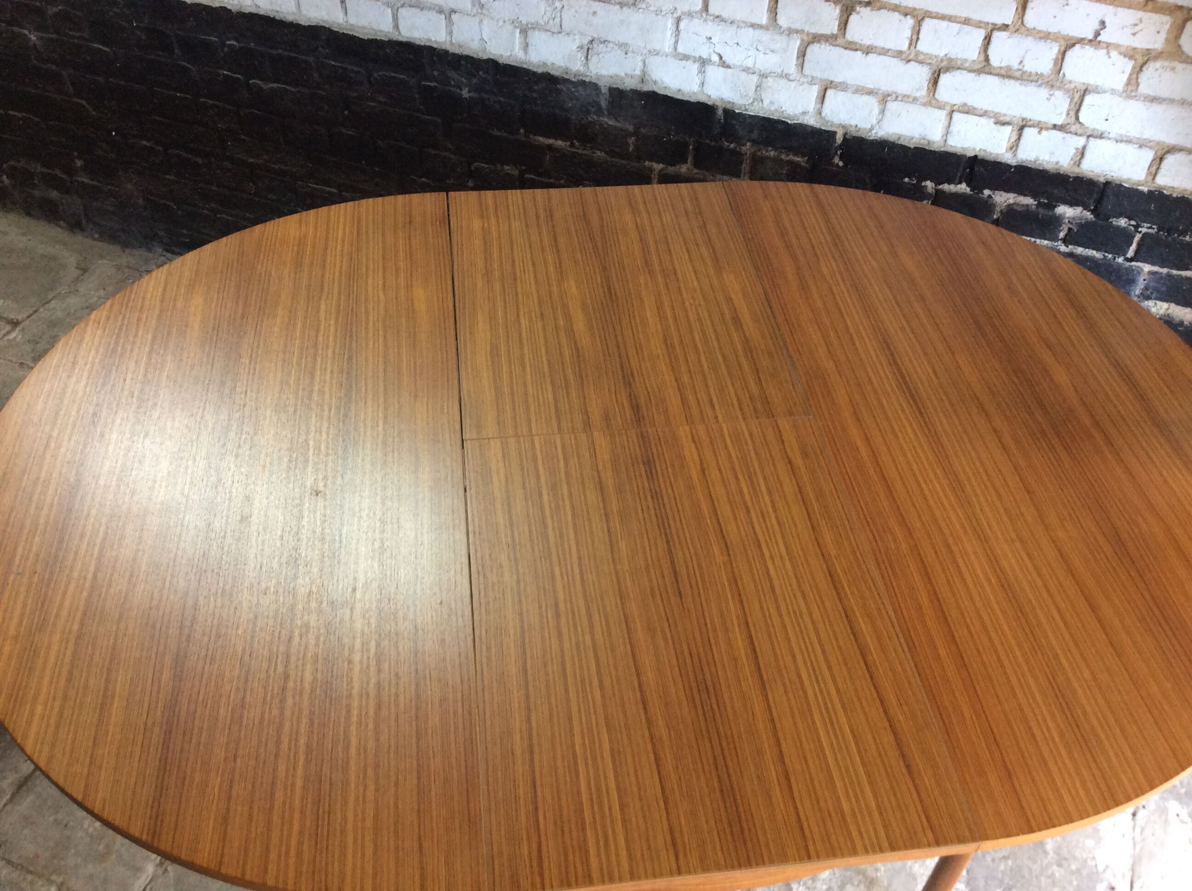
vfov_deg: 44.1
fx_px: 1100
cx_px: 596
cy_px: 446
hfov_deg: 56.9
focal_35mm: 32
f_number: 2.4
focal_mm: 3.3
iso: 80
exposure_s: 1/25
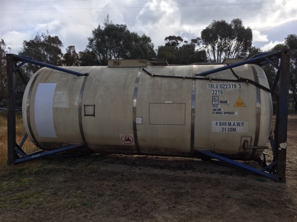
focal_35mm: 29
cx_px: 148
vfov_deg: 48.2
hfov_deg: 61.7
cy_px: 111
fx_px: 249
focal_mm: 4.15
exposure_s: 1/1282
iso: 25
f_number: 2.2
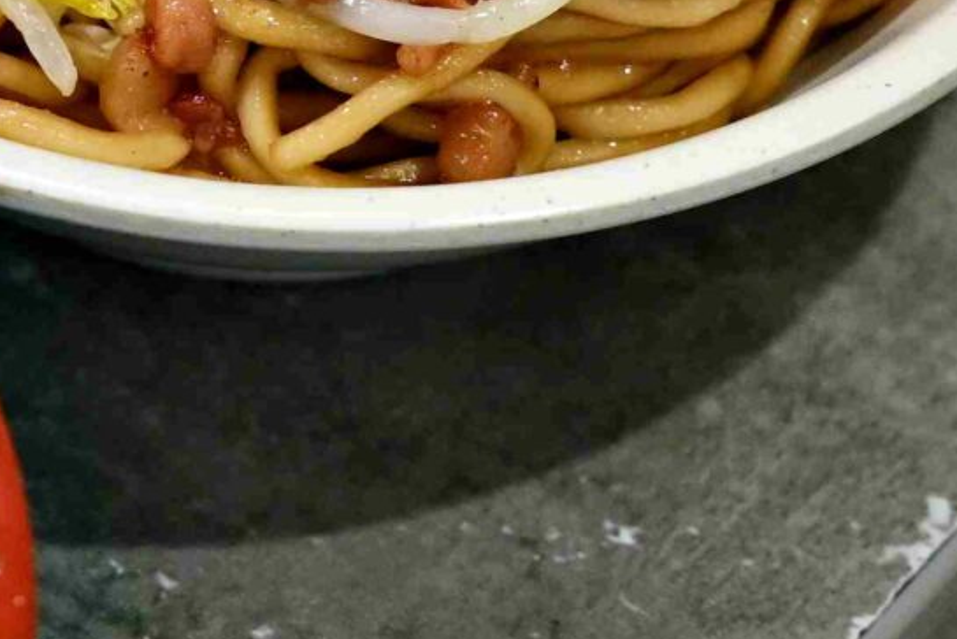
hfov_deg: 5.7
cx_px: -1011
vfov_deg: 3.9
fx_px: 9362
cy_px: -169
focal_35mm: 352
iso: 640
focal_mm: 50
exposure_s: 1/200
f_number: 3.2
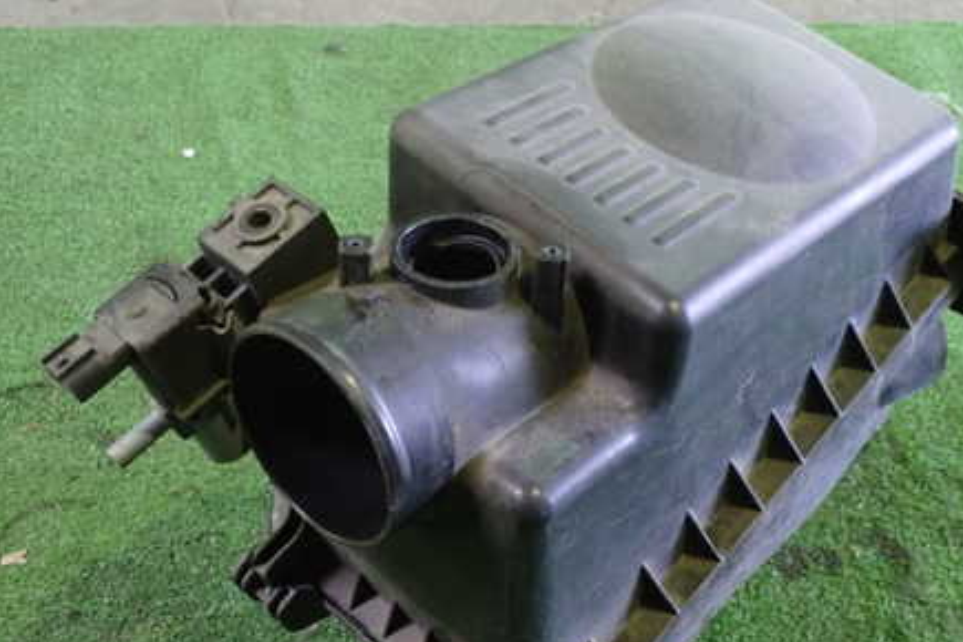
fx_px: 1150
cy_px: 372
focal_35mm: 43
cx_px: 584
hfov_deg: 45.2
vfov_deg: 31.1
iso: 800
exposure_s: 1/25
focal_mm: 5.4
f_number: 2.3
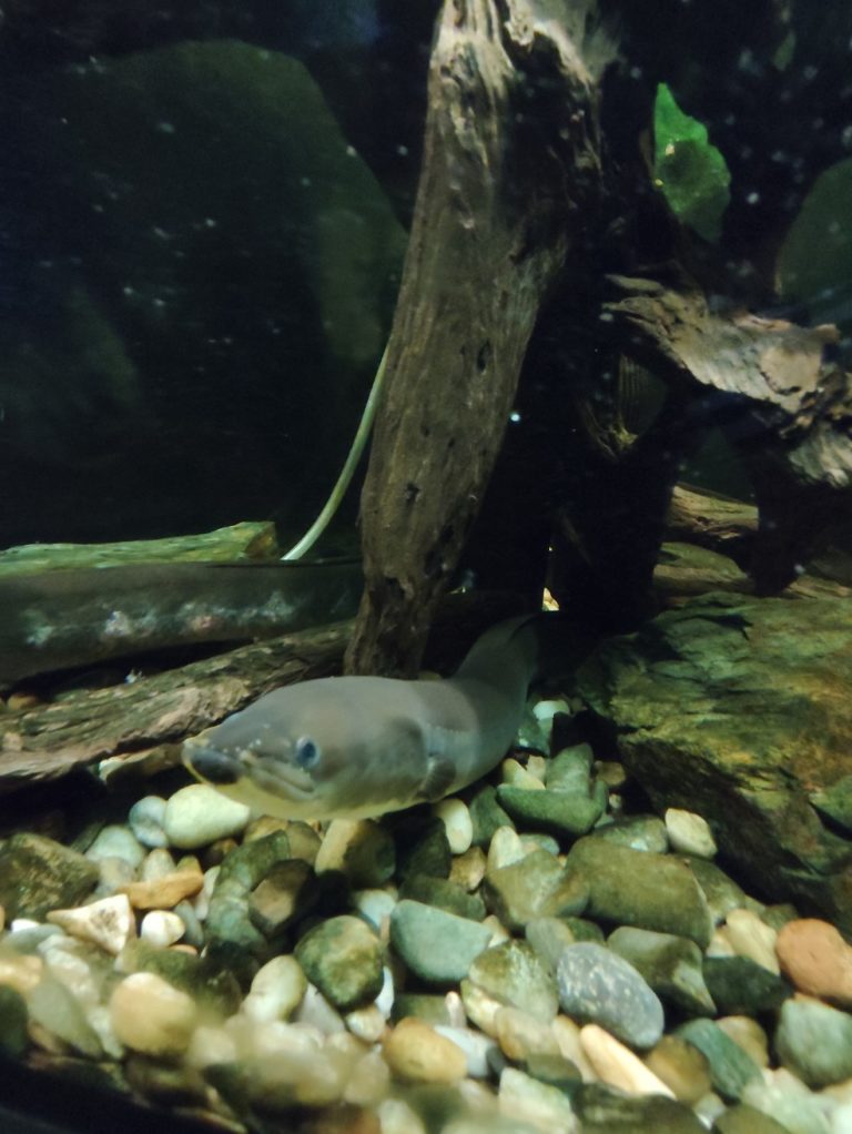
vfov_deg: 94.5
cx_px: 426
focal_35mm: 16
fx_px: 524
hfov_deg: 78.2
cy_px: 567
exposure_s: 1/16.7
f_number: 2.2
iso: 1000
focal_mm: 1.65
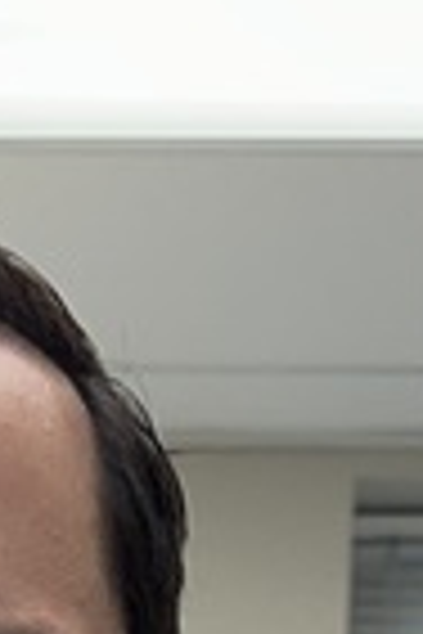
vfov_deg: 9.3
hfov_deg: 7.6
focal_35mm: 181
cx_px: 117
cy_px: 1830
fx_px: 3190
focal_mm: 6.86
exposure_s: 1/120
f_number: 1.78
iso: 125
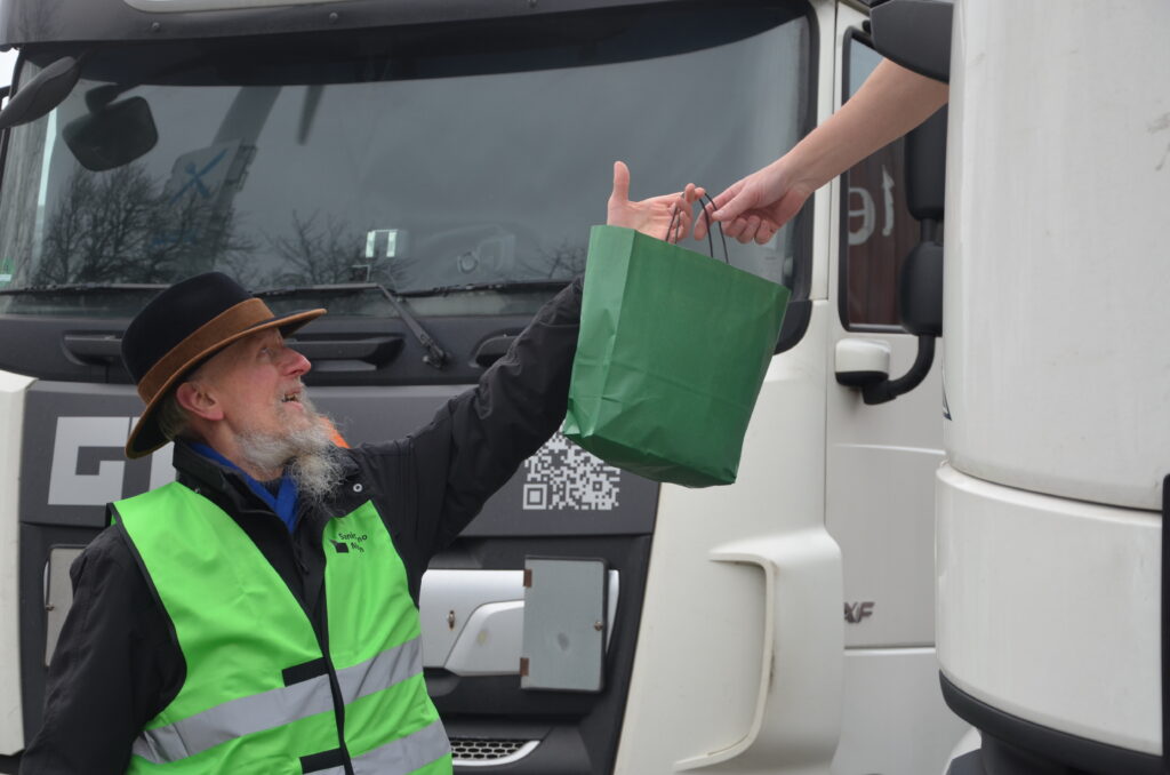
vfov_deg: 17.4
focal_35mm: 78
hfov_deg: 26.0
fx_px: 2529
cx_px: 585
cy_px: 388
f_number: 5
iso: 250
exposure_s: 1/100
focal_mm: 52
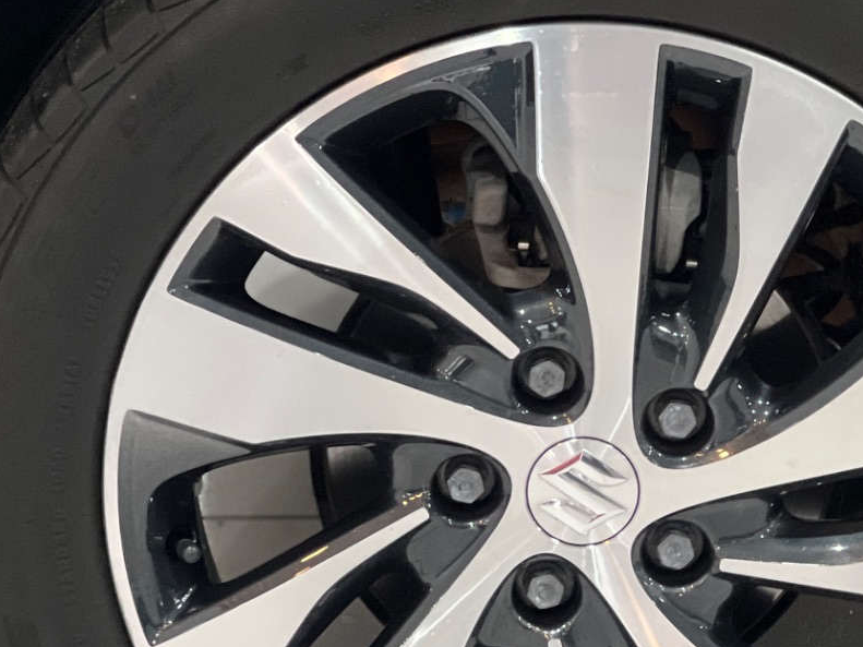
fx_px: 4661
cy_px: 494
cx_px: 606
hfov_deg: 10.6
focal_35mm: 187
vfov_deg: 7.9
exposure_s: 1/30
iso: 400
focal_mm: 9
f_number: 2.8
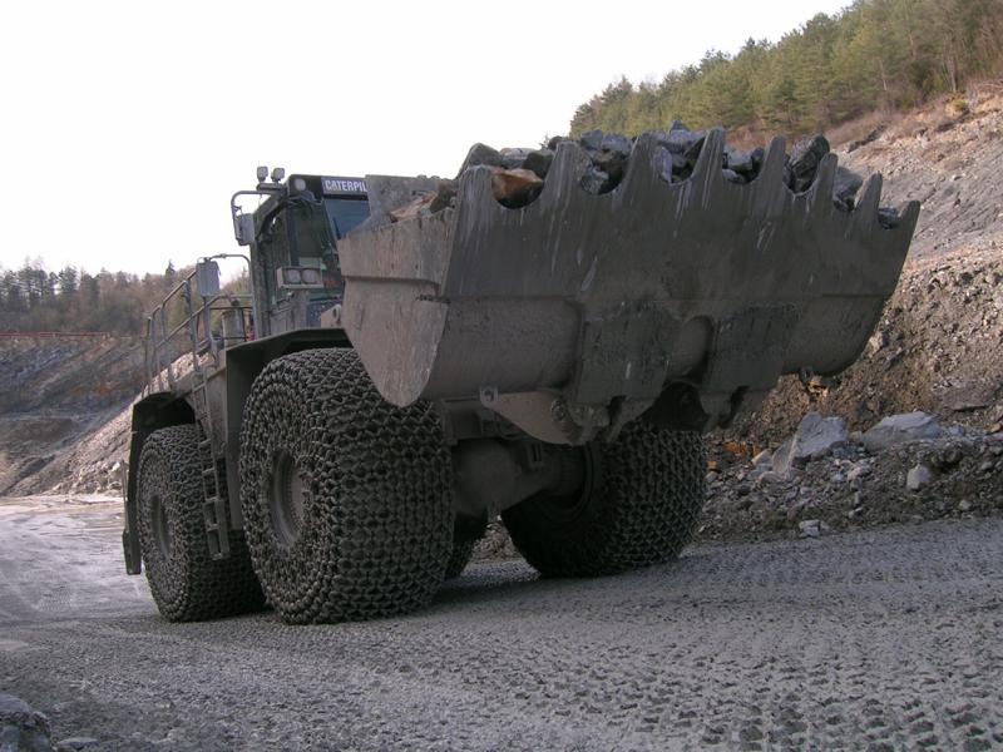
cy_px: 376
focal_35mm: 35
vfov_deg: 40.7
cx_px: 502
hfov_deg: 52.6
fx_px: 1014
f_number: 4.8
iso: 50
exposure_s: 1/123
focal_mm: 5.4
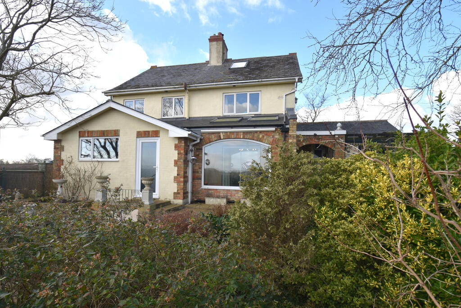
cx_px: 230
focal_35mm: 18
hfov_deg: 90.0
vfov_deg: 67.4
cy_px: 154
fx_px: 231
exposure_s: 1/250
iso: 200
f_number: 7.1
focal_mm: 12
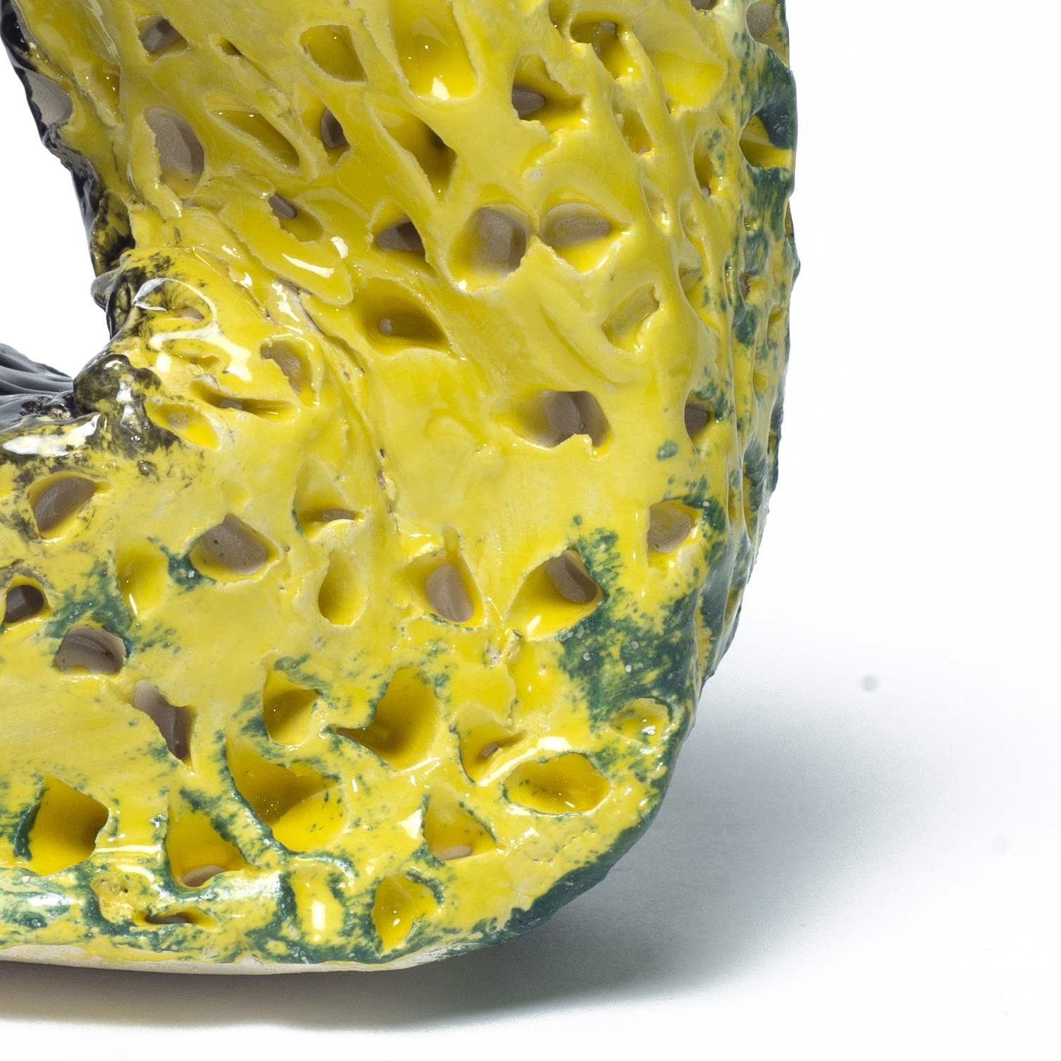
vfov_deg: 10.3
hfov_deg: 10.2
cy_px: 166
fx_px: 5860
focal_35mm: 169
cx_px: -117
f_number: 14
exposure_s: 1/160
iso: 250
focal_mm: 50
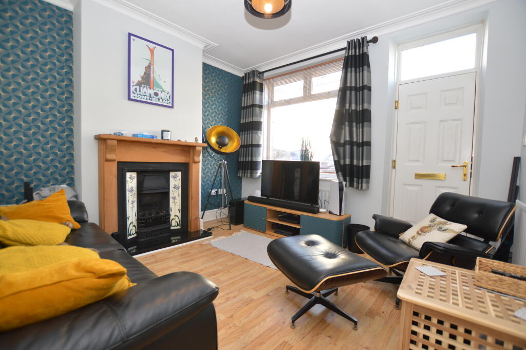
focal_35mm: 15
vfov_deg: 77.2
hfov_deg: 100.4
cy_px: 175
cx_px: 263
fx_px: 219
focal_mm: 10
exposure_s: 1/60
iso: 450
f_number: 3.5
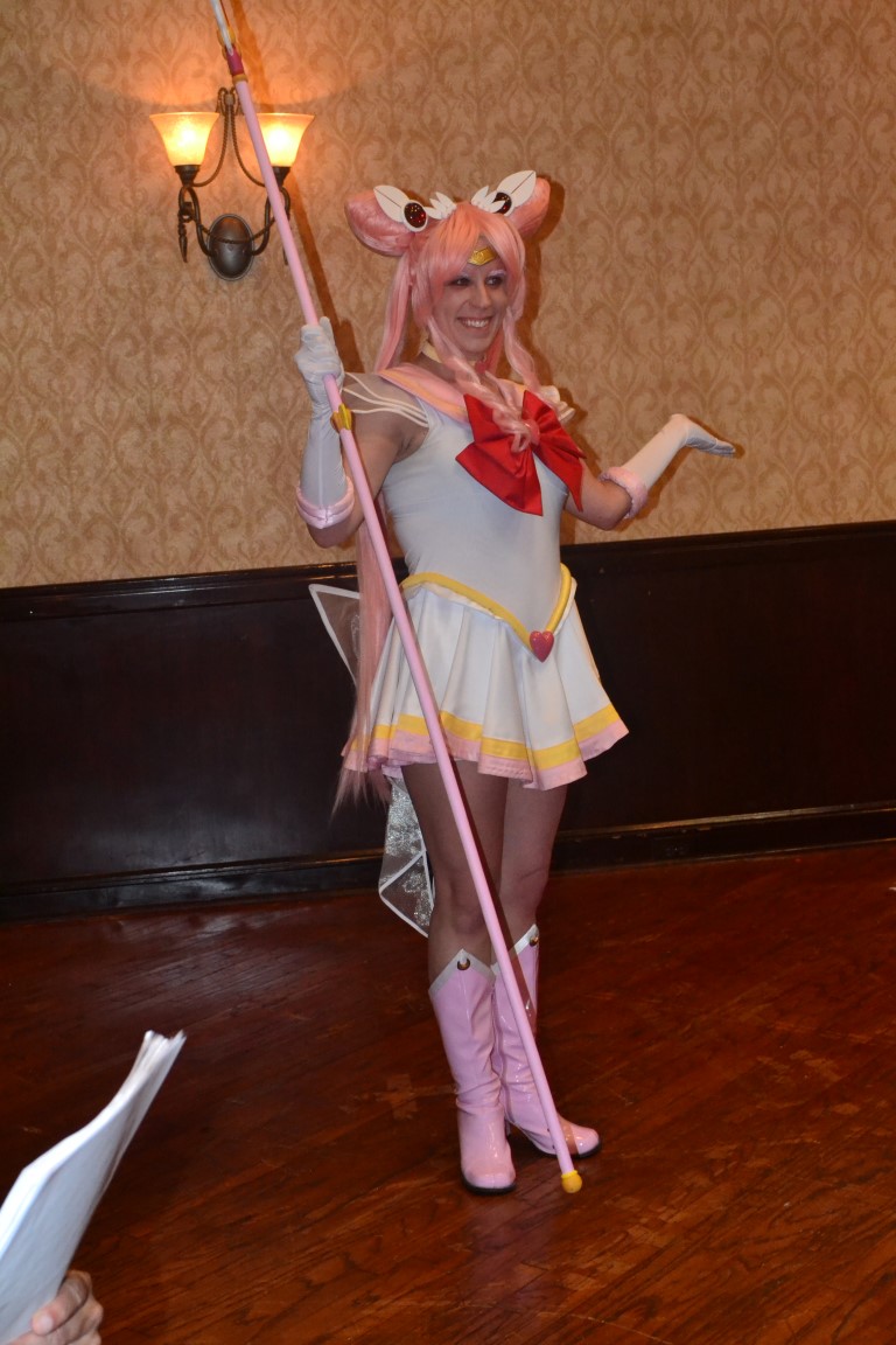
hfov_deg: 23.8
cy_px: 672
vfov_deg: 35.1
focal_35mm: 57
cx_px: 448
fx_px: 2128
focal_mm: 38
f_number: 7.1
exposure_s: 1/60
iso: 3200
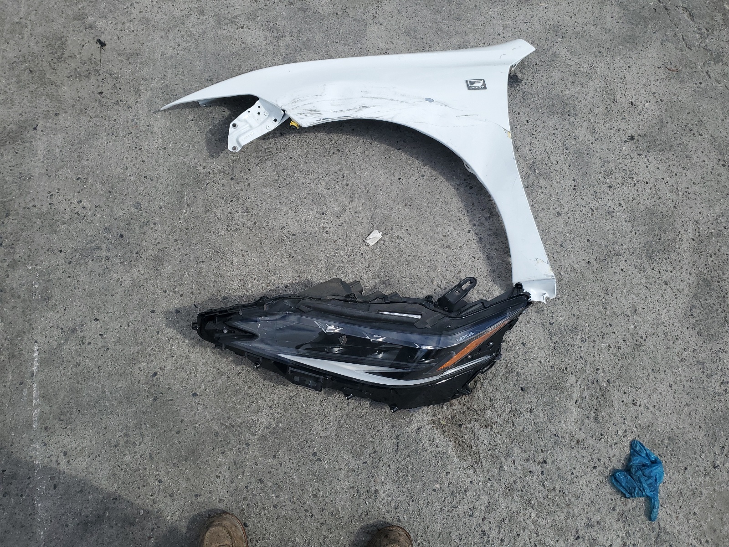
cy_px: 274
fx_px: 548
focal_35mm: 26
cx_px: 364
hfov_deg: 67.3
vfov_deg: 53.1
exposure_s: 1/5000
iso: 50
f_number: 1.5
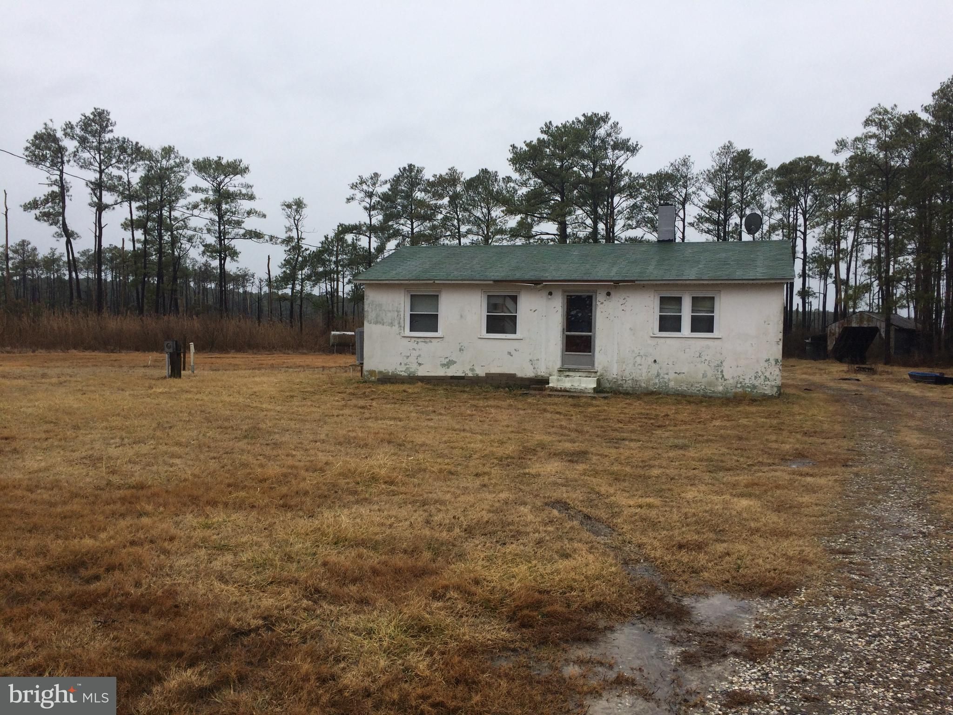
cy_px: 358
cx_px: 476
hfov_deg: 61.7
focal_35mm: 29
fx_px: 798
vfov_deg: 48.2
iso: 32
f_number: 2.2
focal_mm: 4.15
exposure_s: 1/1520
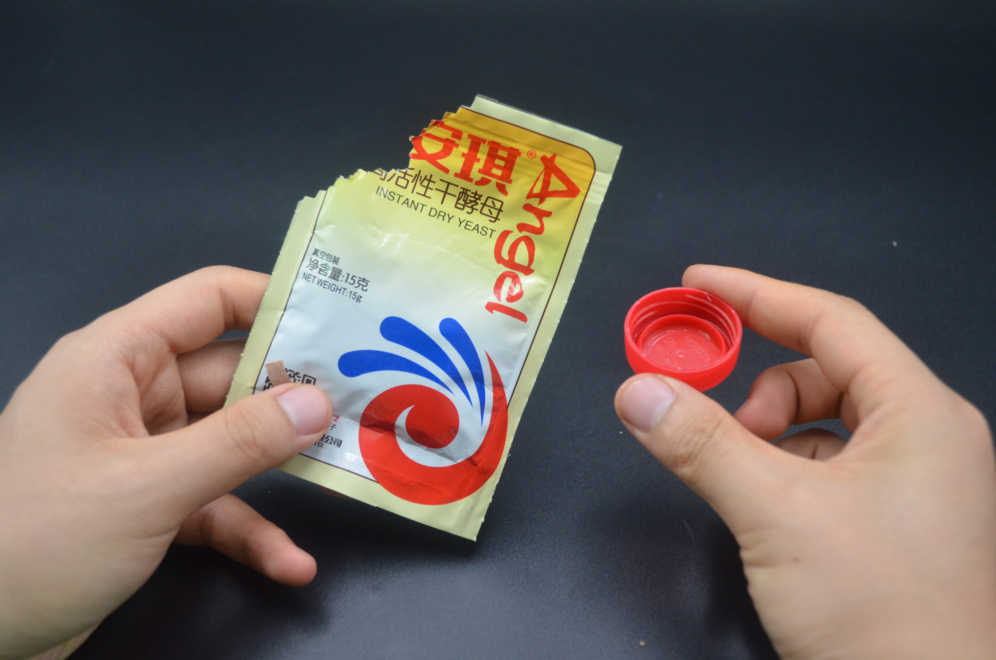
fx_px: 1160
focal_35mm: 42
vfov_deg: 31.8
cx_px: 498
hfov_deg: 46.5
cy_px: 330
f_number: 4.5
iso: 1600
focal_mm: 28
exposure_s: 1/500
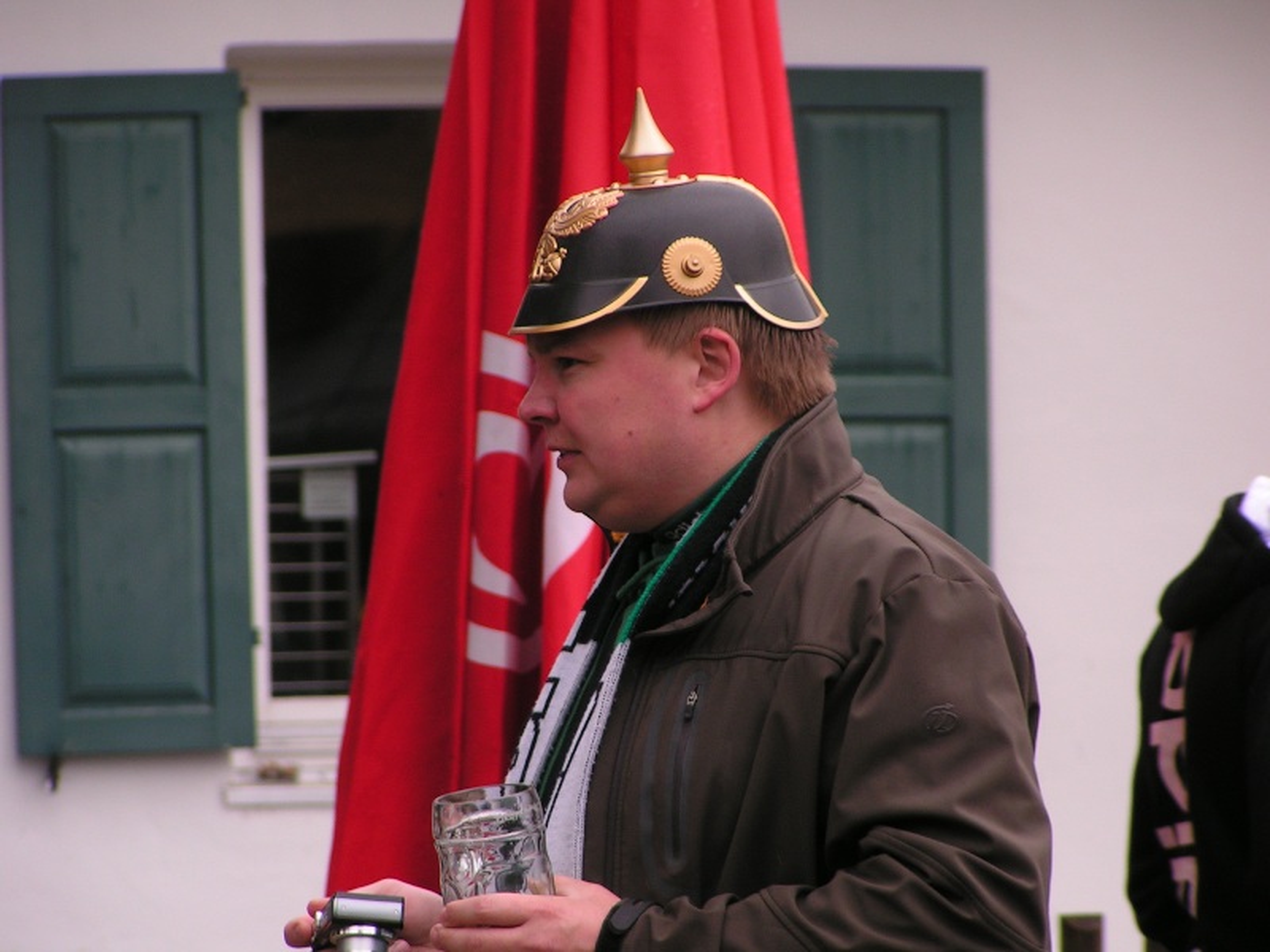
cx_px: 635
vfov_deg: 5.0
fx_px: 10896
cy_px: 476
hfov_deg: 6.7
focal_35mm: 297
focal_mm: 45.4
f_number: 4
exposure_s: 1/320
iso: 50
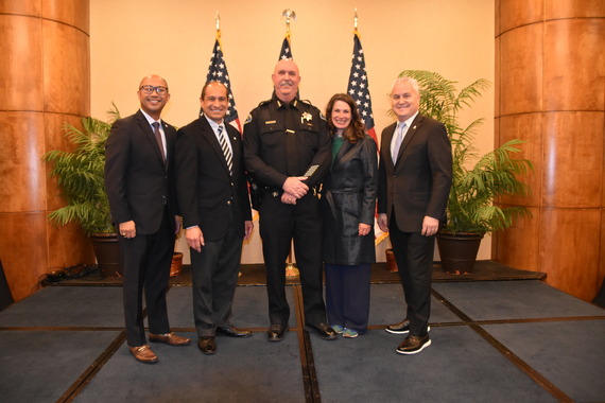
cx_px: 302
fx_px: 454
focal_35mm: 27
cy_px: 202
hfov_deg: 67.4
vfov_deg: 47.9
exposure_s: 1/60
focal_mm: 18
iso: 2500
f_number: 3.5
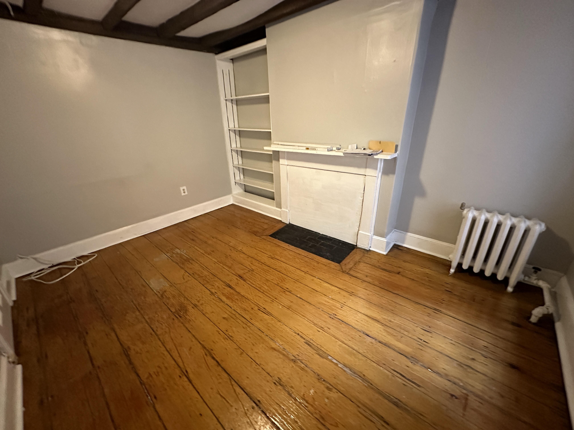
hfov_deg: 102.1
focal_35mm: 14
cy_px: 215
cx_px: 287
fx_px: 232
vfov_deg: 85.7
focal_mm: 2.22
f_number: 2.2
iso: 1250
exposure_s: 1/60
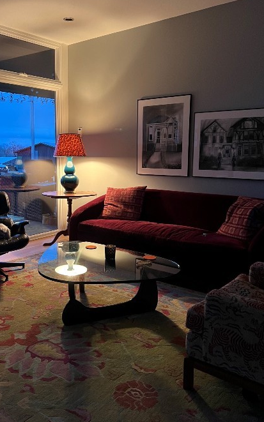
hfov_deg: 39.2
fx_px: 368
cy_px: 200
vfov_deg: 59.6
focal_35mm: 32
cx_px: 100
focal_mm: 5.7
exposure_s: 1/40
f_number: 1.5
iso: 500
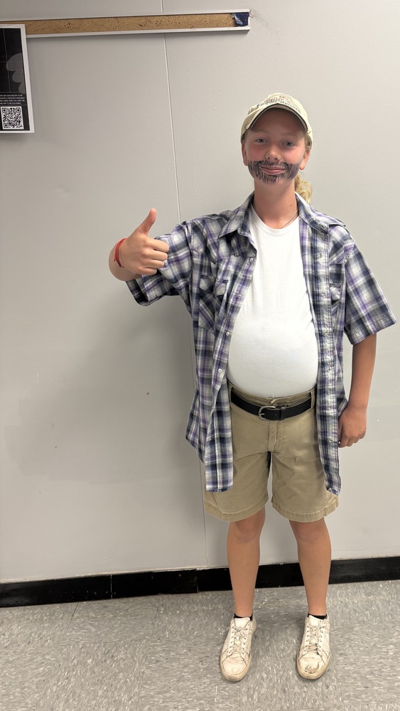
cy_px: 348
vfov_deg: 66.0
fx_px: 546
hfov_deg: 39.7
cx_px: 271
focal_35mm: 29
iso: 80
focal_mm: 5.96
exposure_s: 1/60
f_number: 1.6
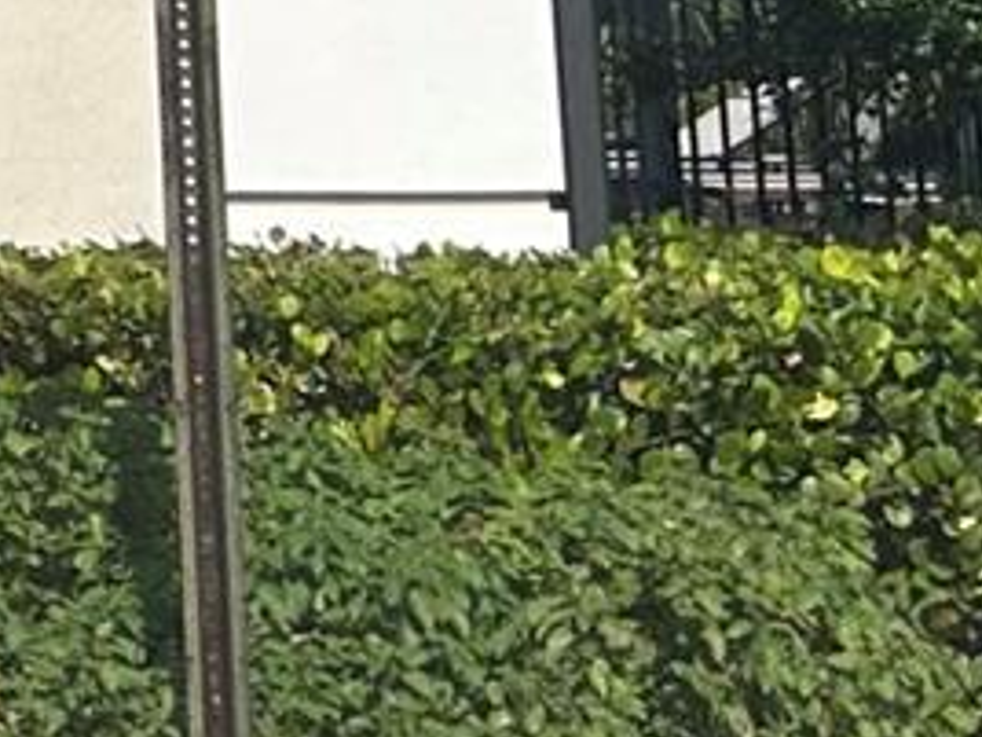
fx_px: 5645
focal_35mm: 199
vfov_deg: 7.1
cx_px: -1686
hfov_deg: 8.7
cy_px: -840
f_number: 1.5
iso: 50
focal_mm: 5.7
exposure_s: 1/5882
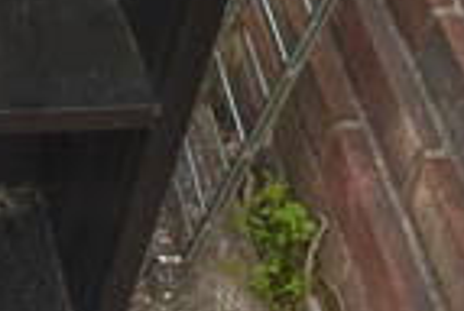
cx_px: -350
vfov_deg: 11.2
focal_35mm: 115
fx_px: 1485
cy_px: -246
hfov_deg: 15.5
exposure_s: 1/250
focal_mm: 18
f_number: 3.5
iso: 400
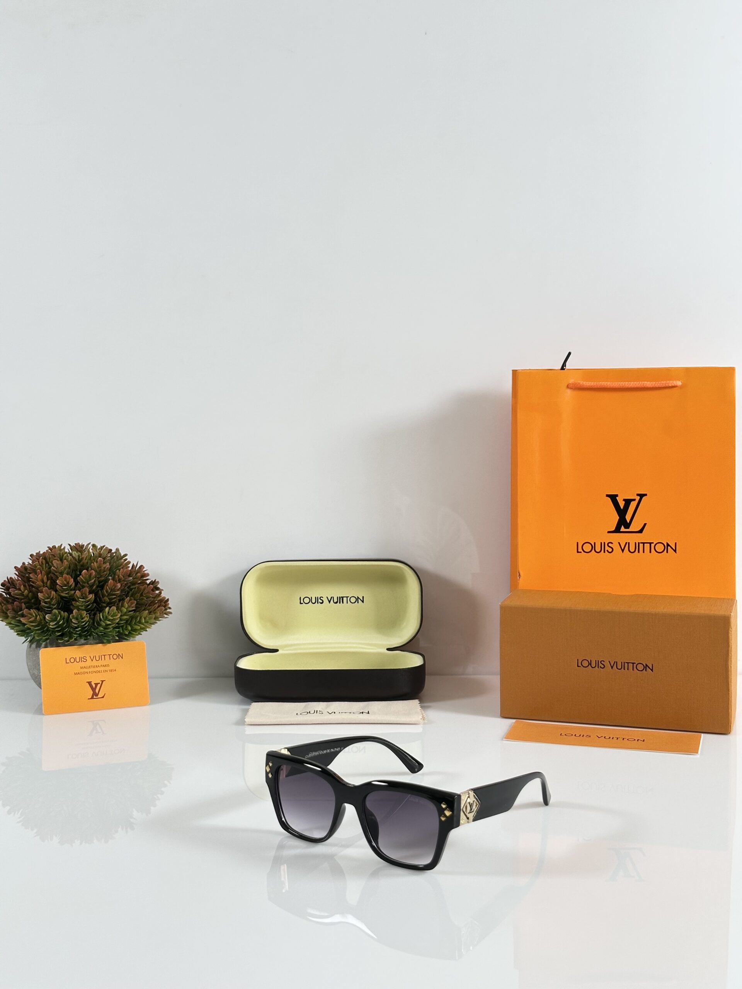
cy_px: 494
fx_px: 1372
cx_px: 371
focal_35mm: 48
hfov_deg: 30.3
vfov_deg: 39.7
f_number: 1.78
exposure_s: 1/121
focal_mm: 6.86
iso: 80
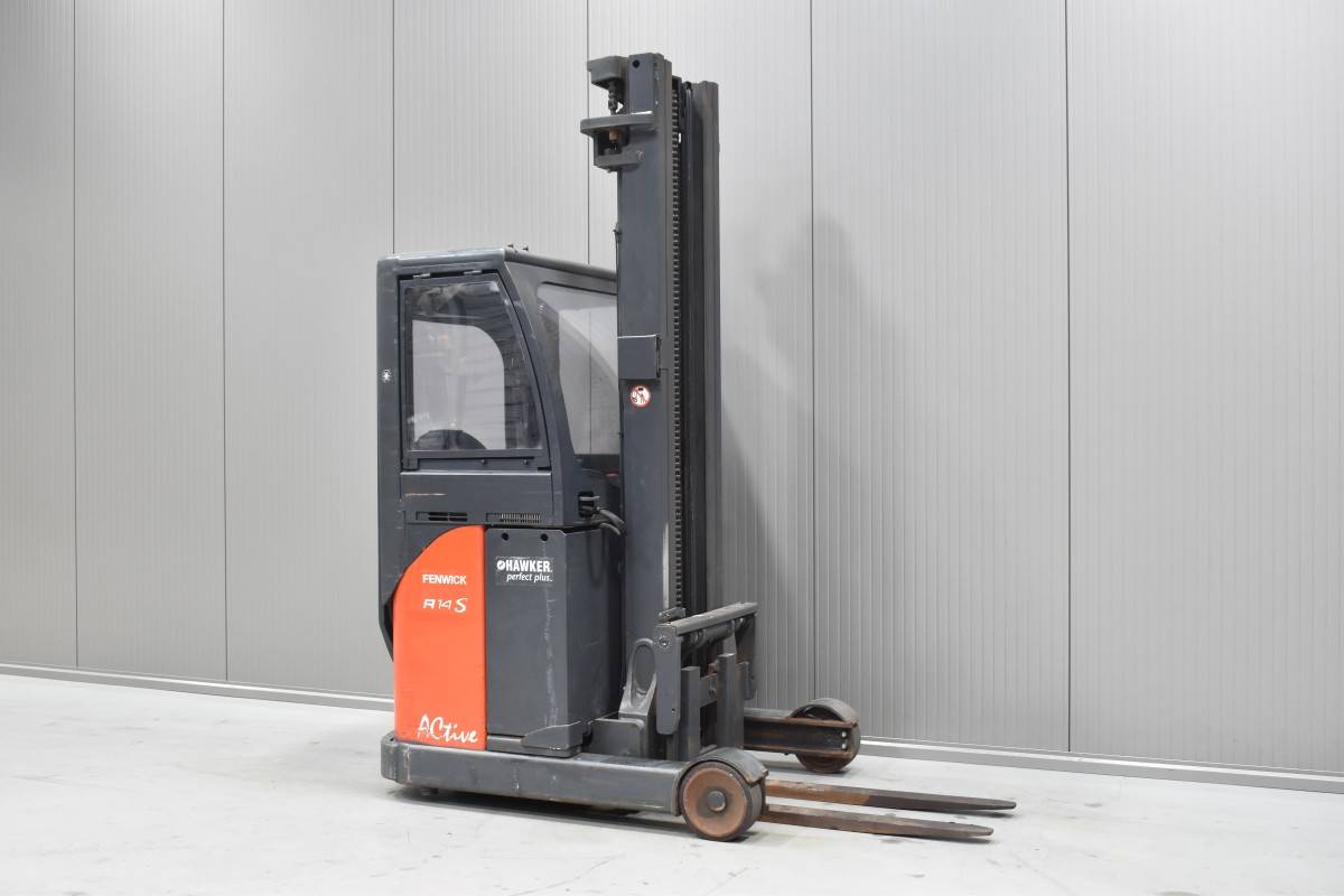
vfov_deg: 34.2
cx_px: 672
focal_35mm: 39
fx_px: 1456
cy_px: 448
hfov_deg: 49.6
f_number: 6.3
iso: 1250
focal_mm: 26
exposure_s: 1/15
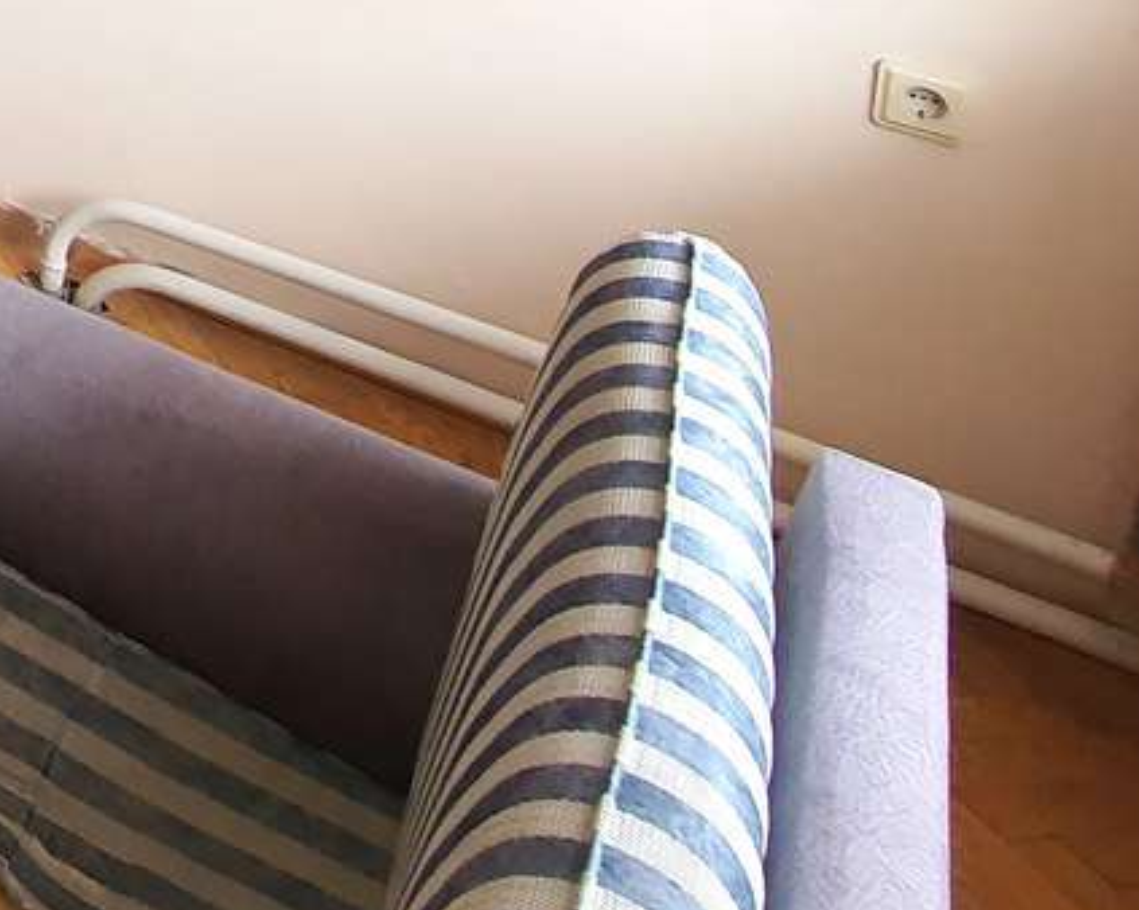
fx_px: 1516
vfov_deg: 24.3
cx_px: -590
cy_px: -524
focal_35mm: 45
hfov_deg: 27.5
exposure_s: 1/50
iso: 100
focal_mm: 1.8
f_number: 2.2
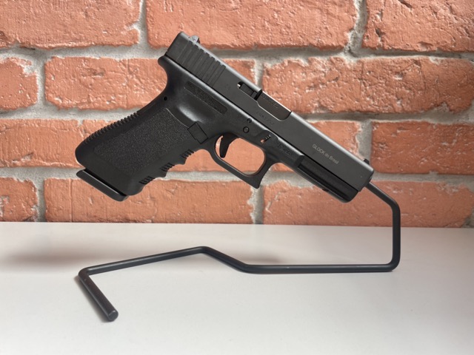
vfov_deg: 53.1
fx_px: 356
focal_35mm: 26
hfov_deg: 67.3
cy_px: 178
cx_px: 237
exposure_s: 1/121
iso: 32
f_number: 1.6
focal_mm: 4.2
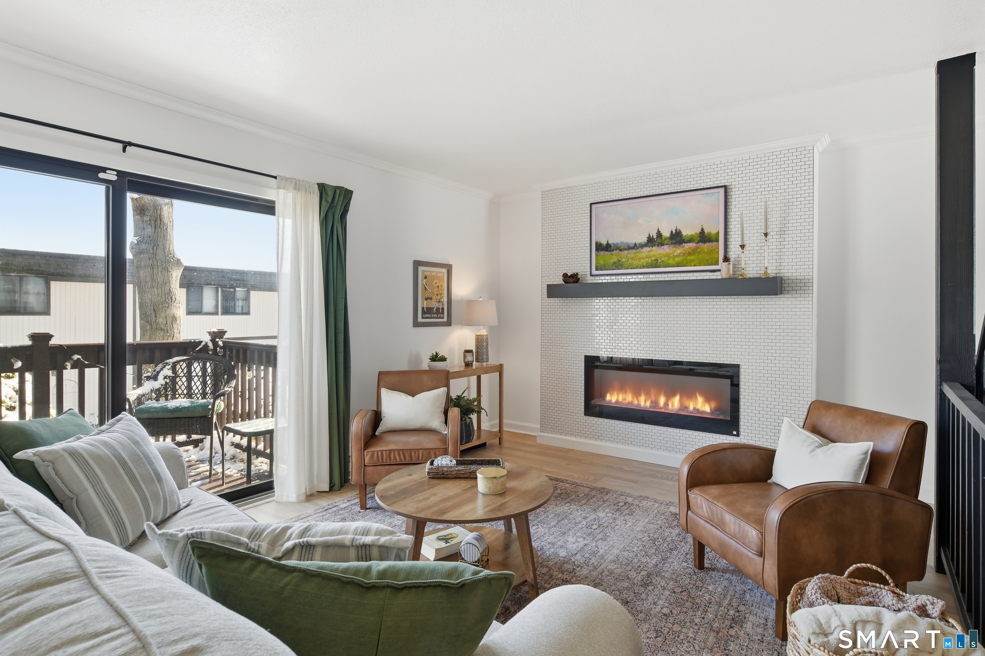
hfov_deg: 90.0
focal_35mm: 18
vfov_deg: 67.4
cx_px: 492
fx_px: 492
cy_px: 328
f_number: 9
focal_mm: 18
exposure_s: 1/800
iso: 500
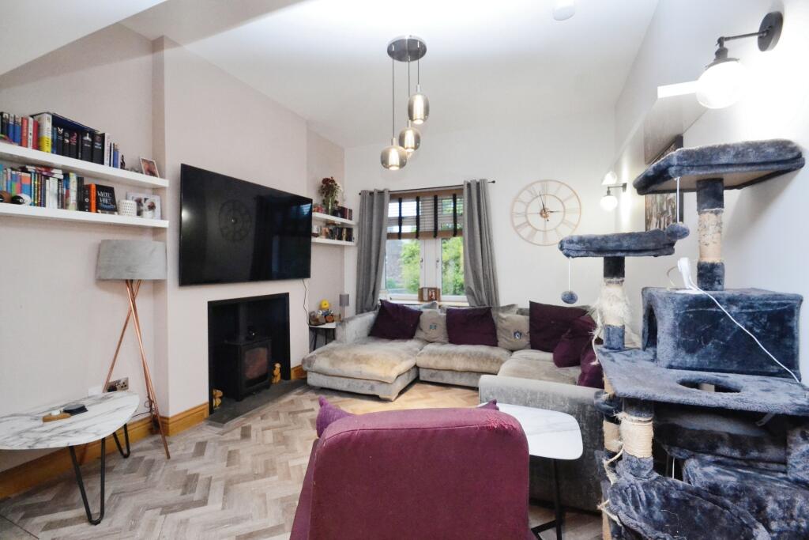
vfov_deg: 77.3
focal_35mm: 15
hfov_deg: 100.4
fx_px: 337
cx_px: 404
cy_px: 270
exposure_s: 1/20
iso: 3200
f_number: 9
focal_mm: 10
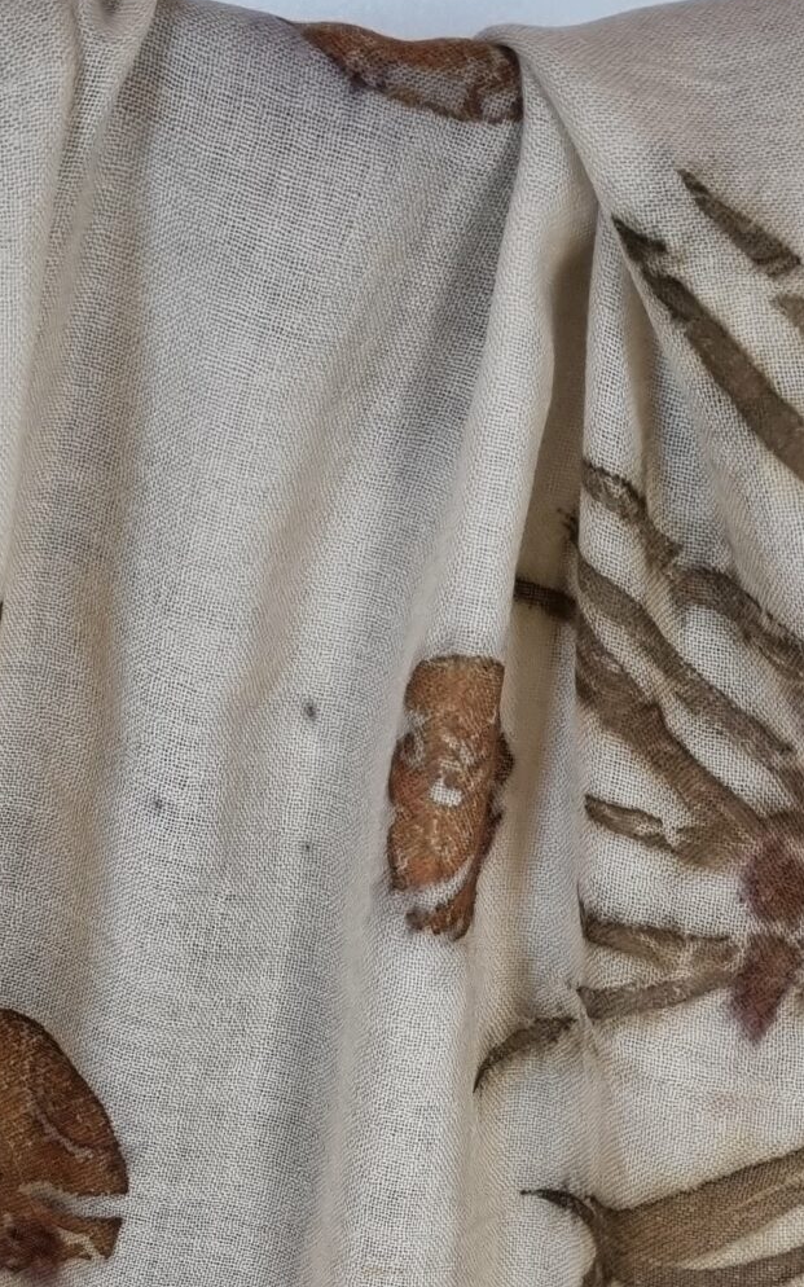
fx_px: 2490
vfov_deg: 27.5
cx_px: 176
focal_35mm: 71
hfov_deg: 18.2
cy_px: 1247
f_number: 1.8
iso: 200
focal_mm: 5.4
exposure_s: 1/100
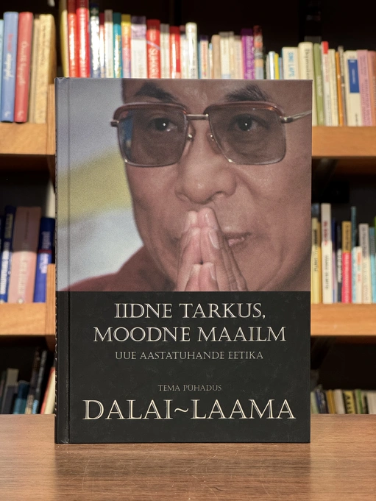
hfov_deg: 19.1
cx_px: 188
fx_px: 1115
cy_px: 250
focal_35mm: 77
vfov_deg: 25.3
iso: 320
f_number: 2.8
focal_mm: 9
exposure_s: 1/60
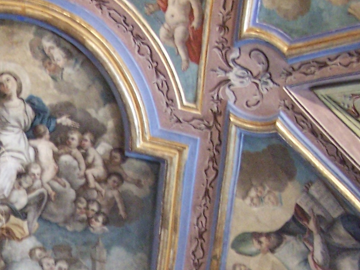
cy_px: 302
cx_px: 24
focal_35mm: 97
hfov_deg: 19.8
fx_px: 1009
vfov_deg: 14.8
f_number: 2.8
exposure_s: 1/15
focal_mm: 6.3
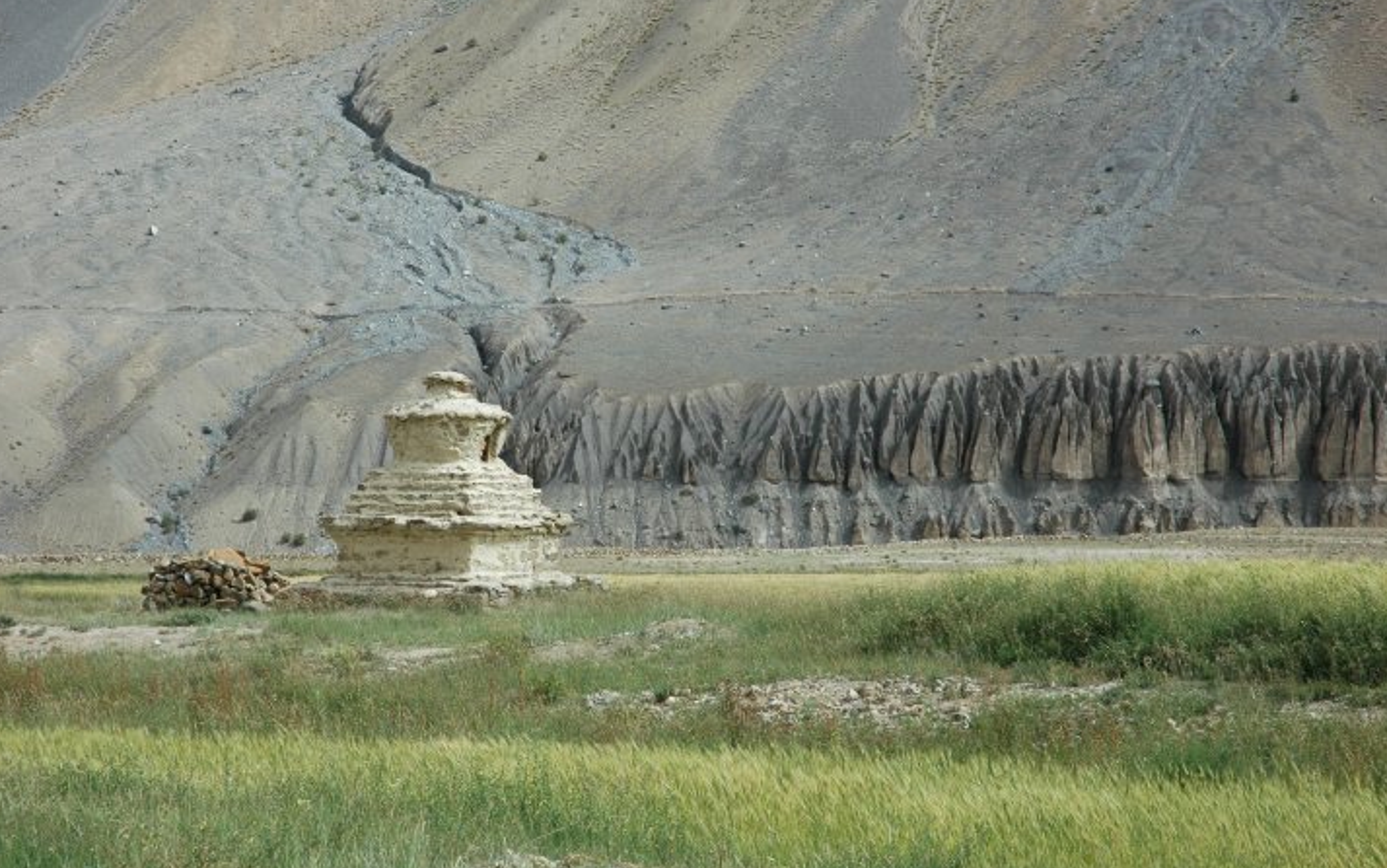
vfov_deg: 12.1
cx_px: 691
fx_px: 4083
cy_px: 450
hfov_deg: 19.3
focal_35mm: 108
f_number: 9
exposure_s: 1/320
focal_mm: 70
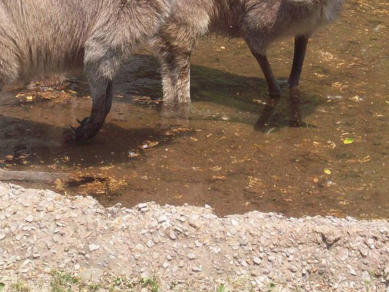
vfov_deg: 7.2
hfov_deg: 9.6
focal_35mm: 207
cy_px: 15
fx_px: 2326
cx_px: 119
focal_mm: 15.3
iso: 80
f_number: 4.7
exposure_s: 1/375
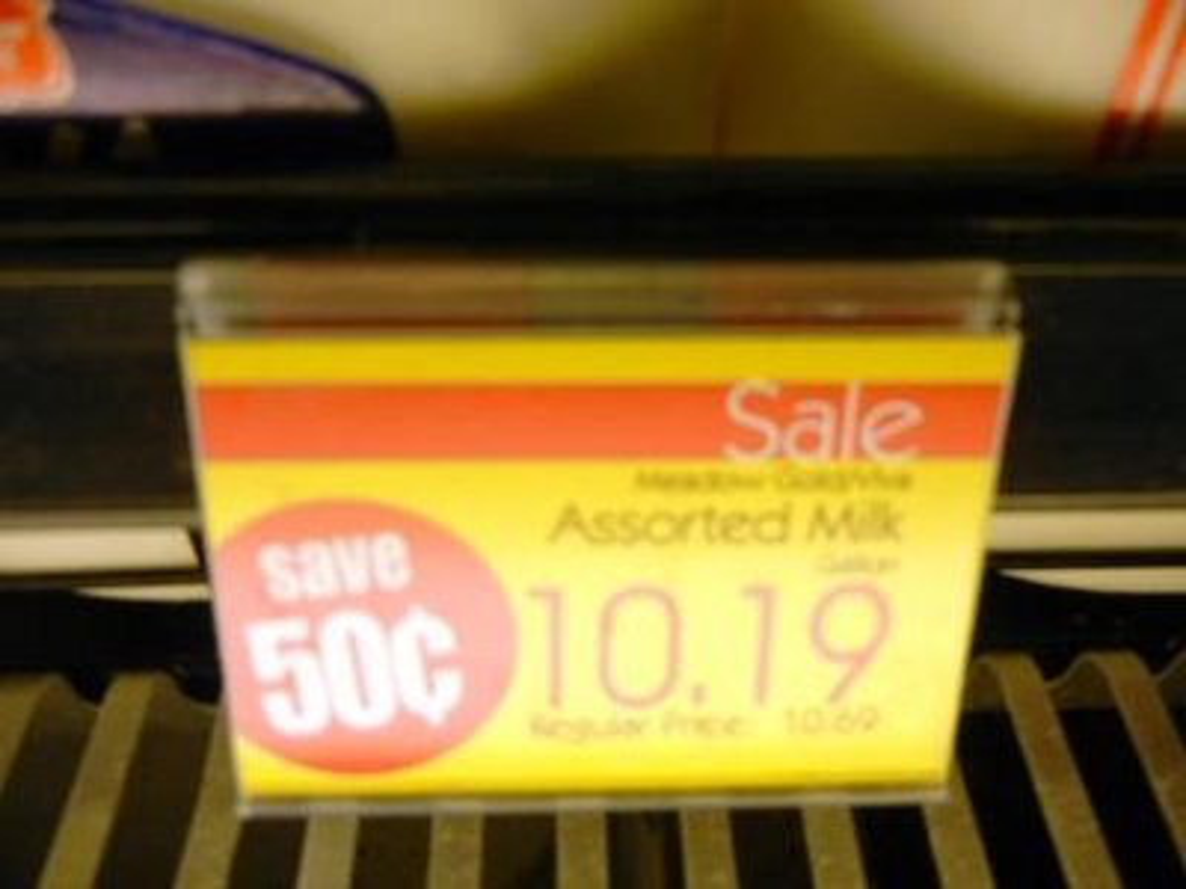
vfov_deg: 46.8
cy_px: 444
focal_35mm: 30
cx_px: 593
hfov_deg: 60.0
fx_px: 1028
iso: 160
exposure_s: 1/256
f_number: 3.5
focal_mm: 5.4
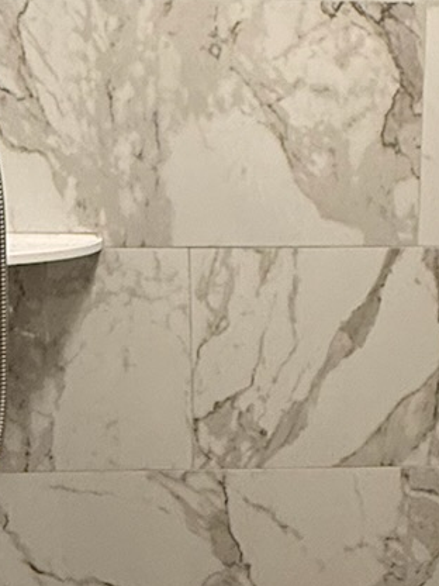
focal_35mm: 69
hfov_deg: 21.2
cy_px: 447
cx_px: 298
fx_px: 1167
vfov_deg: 27.7
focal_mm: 2.22
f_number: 2.2
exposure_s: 1/60
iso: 320
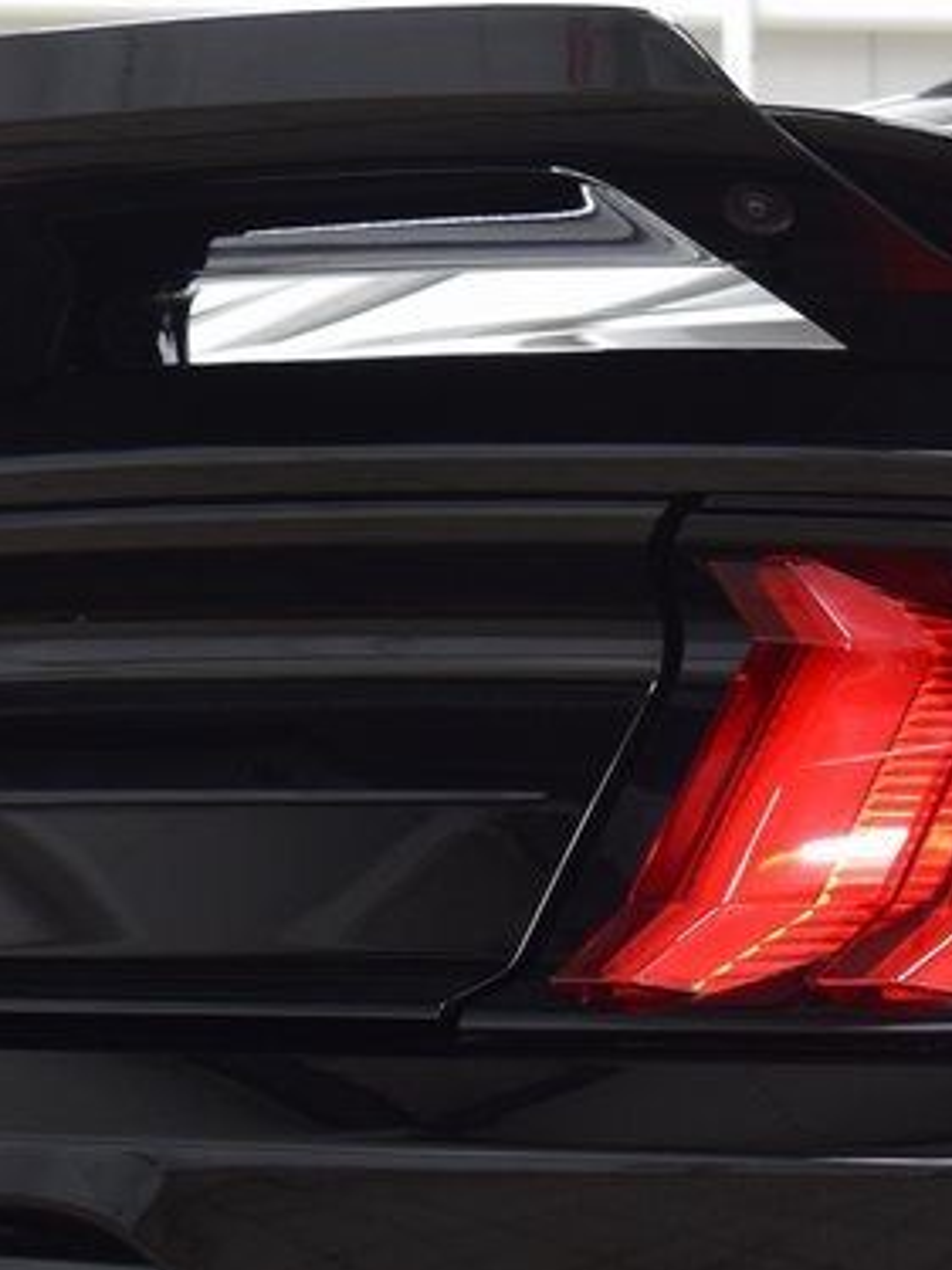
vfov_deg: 15.5
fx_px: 4623
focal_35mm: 126
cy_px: 1153
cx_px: 420
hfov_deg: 11.8
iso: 800
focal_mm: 32
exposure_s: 1/15
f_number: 6.3
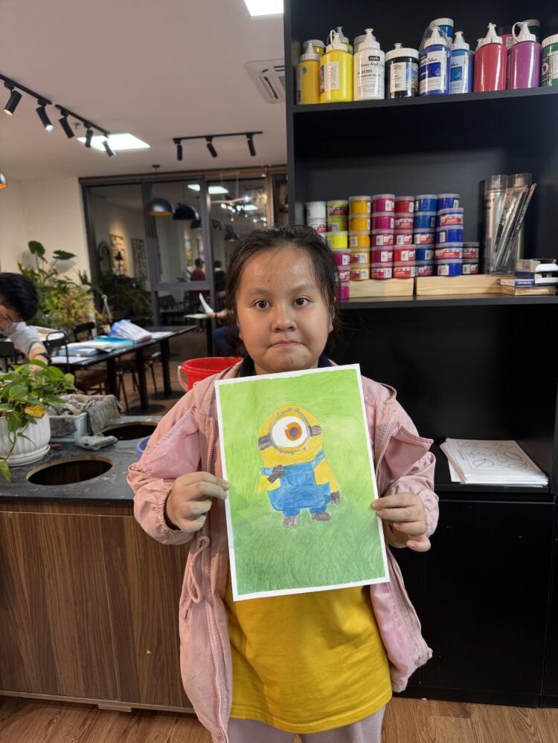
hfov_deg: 56.8
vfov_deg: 71.6
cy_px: 372
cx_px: 279
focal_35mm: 24
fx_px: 516
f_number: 1.78
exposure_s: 1/100
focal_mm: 6.76
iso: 125
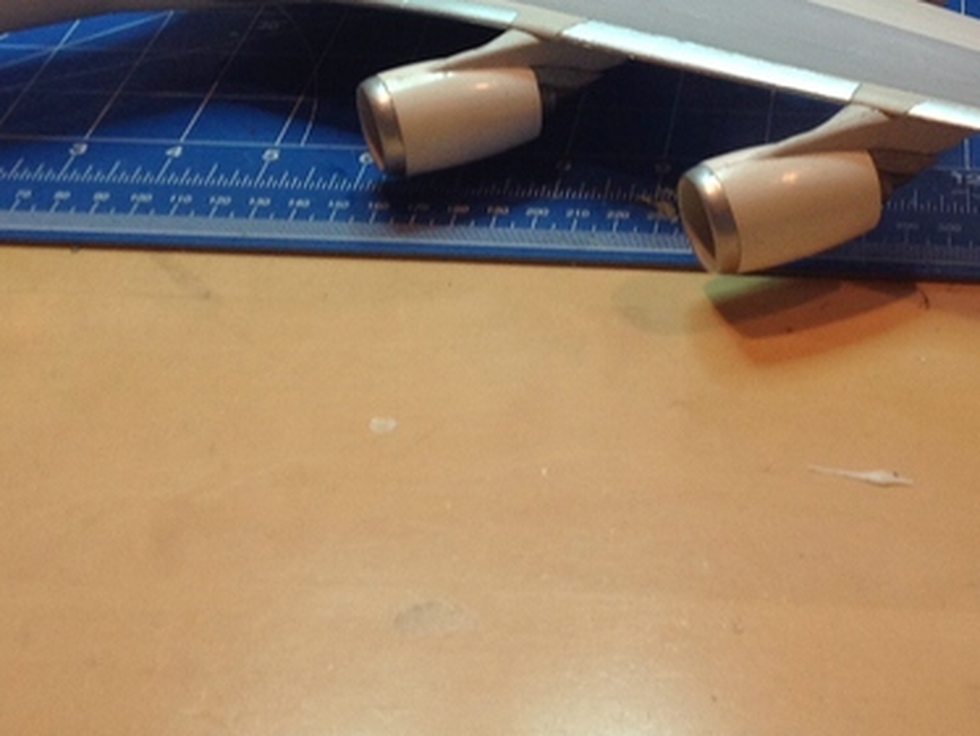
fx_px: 2380
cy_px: 42
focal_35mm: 84
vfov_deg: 17.3
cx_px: 650
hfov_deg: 23.2
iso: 64
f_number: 2.4
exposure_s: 1/33
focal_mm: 4.28
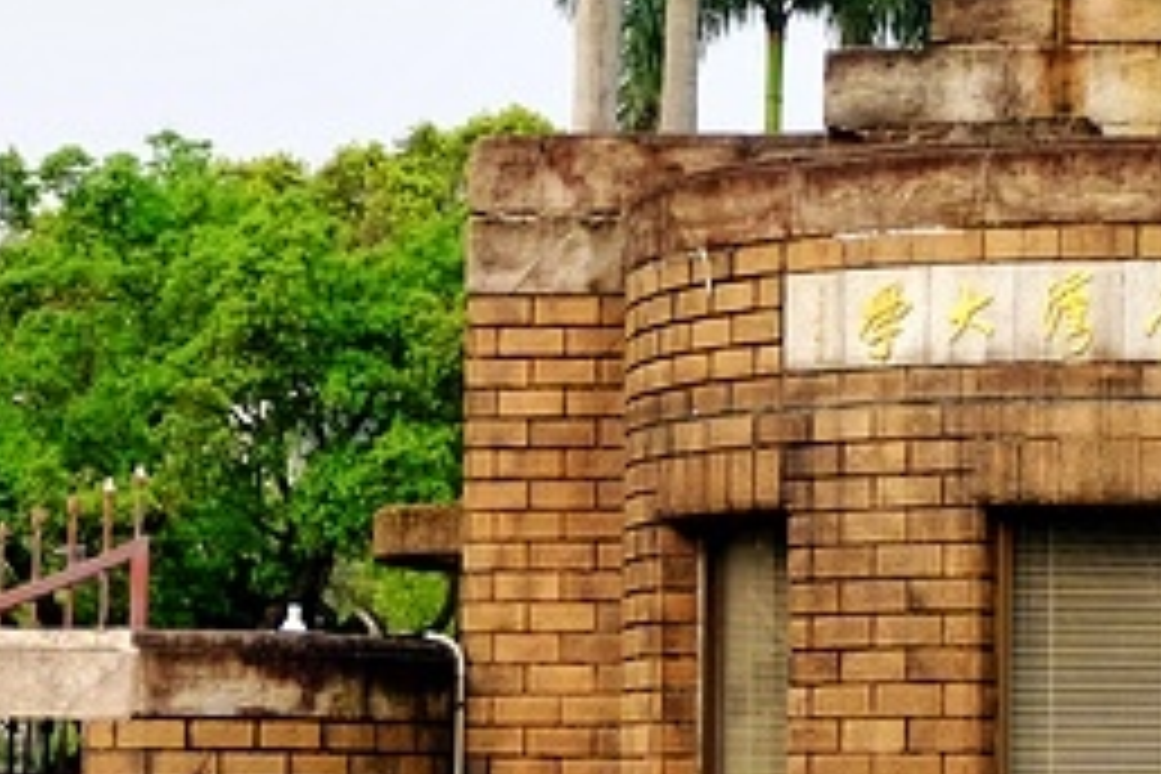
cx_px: 1184
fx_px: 5127
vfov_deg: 8.6
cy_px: 106
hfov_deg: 12.7
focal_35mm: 159
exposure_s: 1/800
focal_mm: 26.9
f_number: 4.5
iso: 400
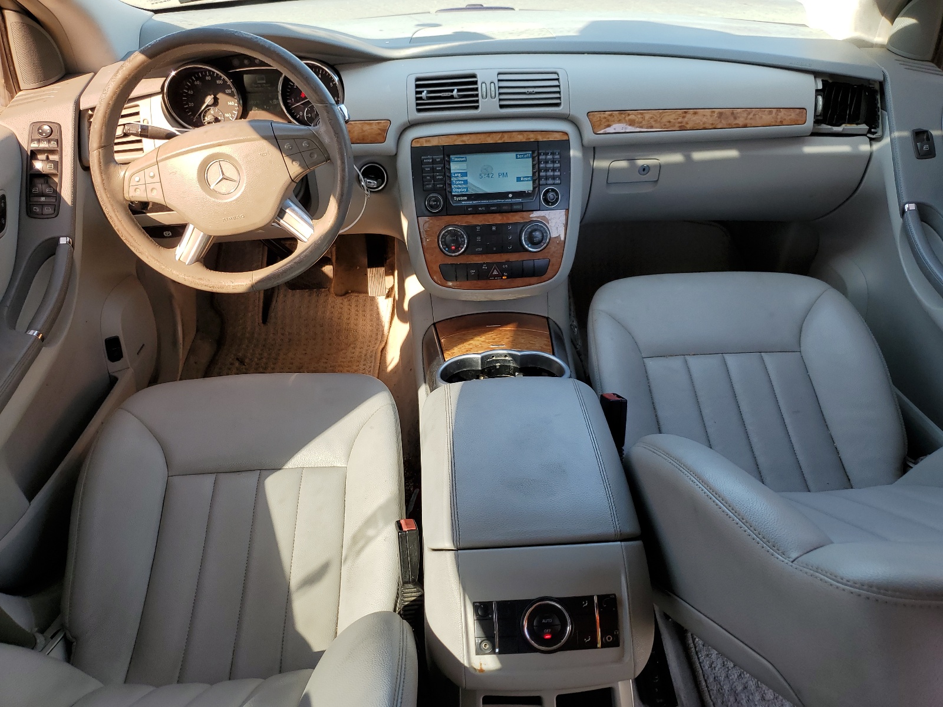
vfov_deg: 53.1
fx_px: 708
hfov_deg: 67.3
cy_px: 354
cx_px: 472
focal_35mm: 26
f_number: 1.5
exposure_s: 1/312
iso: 50
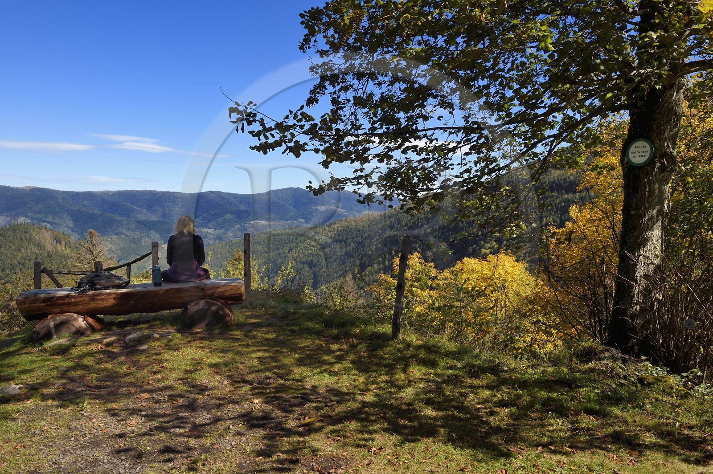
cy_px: 237
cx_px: 356
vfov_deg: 41.0
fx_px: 633
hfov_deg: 58.8
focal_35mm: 32
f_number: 13
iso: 200
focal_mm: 32
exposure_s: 1/250
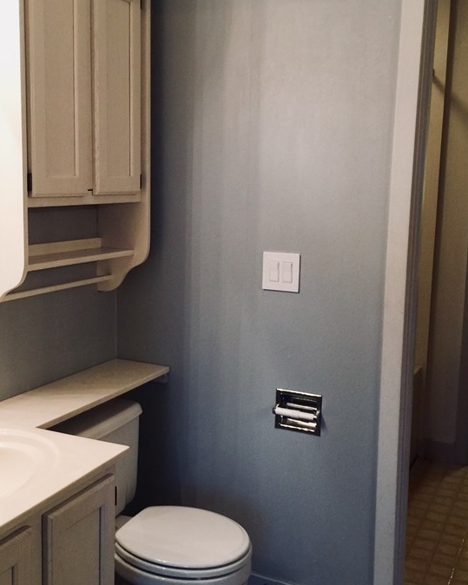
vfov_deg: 42.9
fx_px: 745
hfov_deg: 34.8
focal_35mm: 43
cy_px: 295
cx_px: 196
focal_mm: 4.15
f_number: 2.2
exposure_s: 1/30
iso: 50
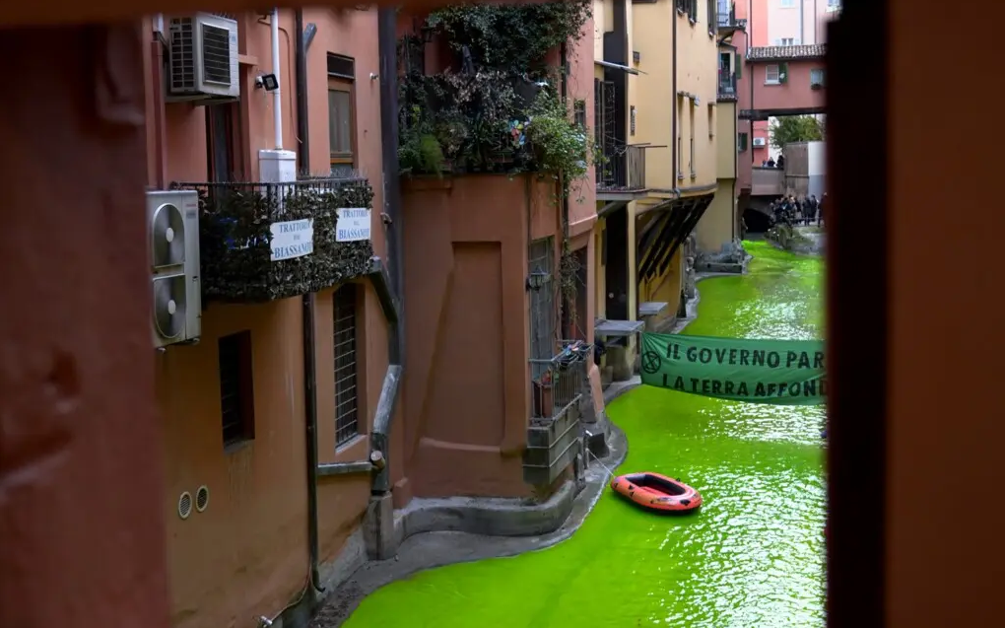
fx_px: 1177
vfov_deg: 29.8
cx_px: 503
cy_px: 292
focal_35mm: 43
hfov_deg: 46.2
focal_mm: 28
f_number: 2.8
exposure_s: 1/320
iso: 800
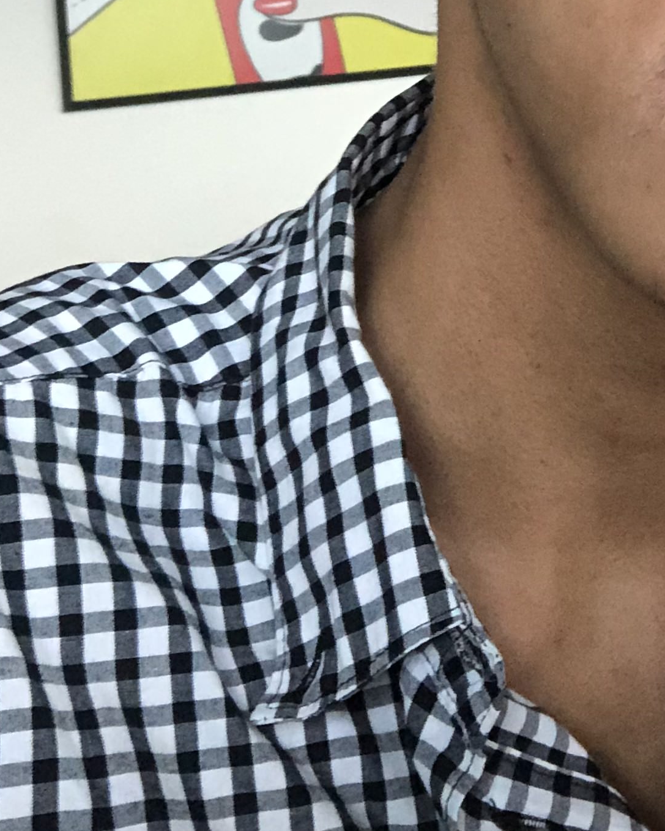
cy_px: -86
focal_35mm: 71
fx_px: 1747
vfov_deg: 24.9
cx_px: 633
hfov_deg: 21.0
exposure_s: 1/40
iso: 320
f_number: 2.2
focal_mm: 2.87
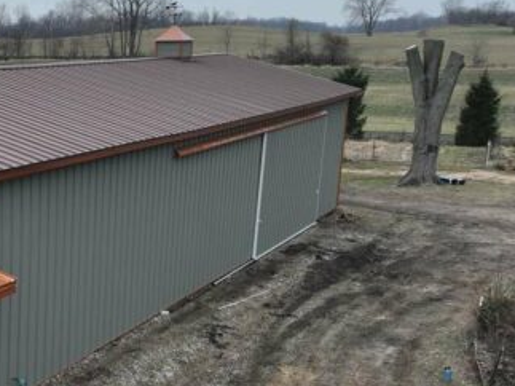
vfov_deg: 25.6
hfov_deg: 29.9
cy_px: 234
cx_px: -72
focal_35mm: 57
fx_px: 848
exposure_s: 1/400
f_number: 2.8
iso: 120
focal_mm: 12.29
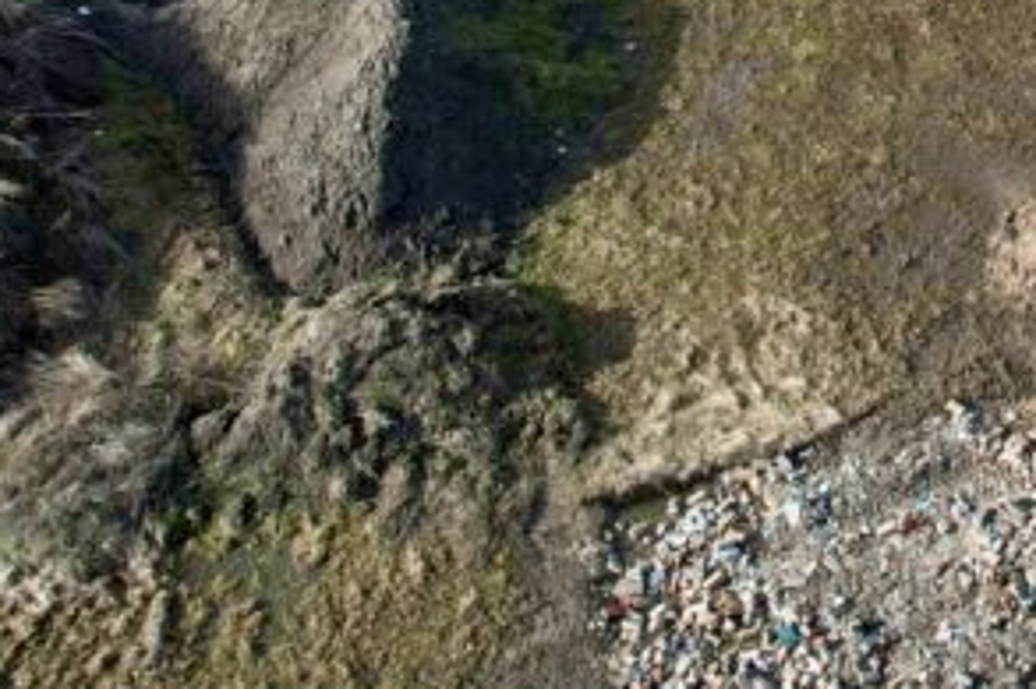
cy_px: -486
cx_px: 1284
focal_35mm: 77
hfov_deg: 23.7
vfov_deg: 15.6
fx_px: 2215
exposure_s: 1/800
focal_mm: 8.38
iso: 100
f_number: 2.8
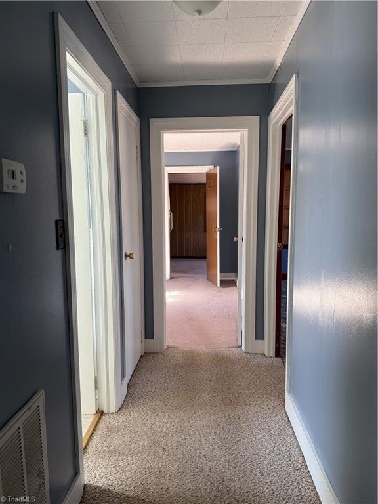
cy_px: 252
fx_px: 349
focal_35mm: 24
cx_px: 189
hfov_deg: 56.8
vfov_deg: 71.6
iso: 200
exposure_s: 1/80
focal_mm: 6.76
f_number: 1.78
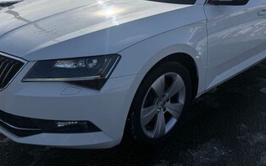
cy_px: 33
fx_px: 283
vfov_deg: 31.9
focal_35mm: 39
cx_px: 153
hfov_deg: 50.2
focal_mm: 6.76
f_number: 1.78
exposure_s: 1/11905
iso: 80
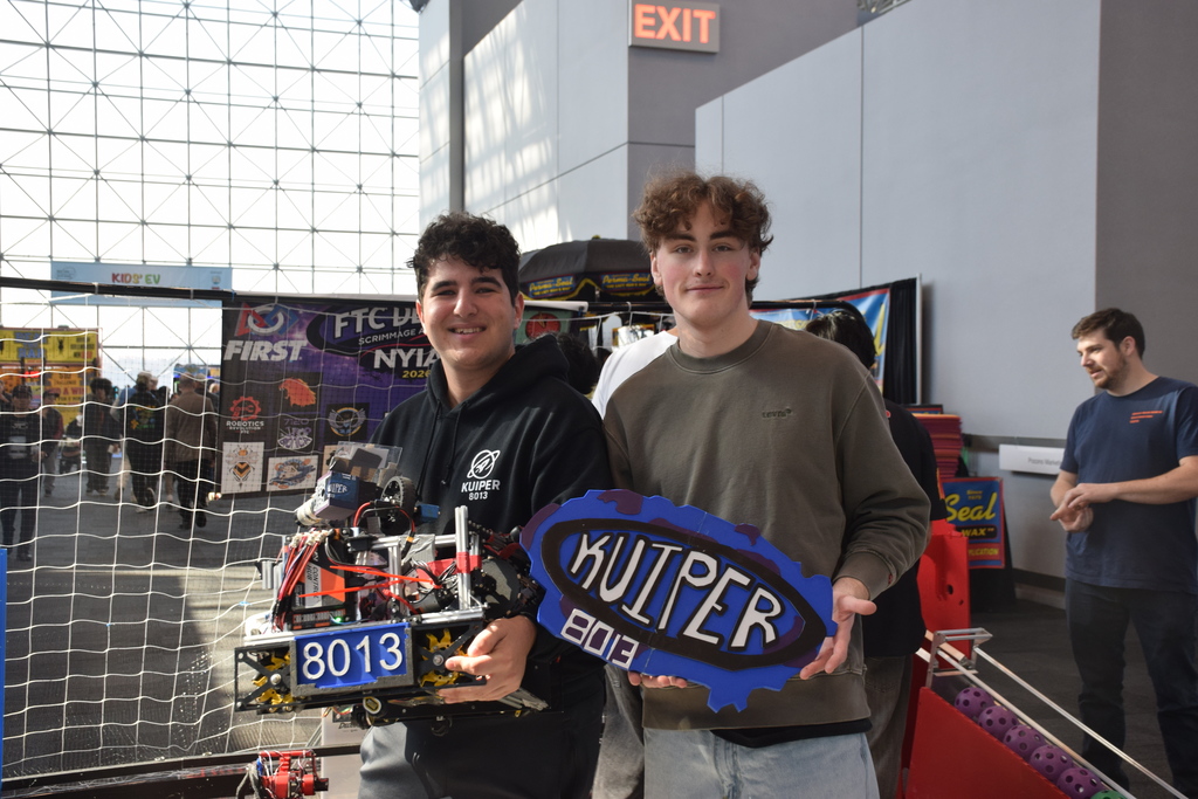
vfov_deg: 29.9
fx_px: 1498
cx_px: 599
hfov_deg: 43.6
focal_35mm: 45
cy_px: 400
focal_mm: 30
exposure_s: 1/160
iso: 400
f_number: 6.3
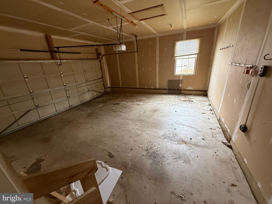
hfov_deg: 102.1
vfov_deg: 85.7
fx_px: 110
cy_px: 102
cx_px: 136
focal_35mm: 14
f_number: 2.2
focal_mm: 2.22
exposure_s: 1/60
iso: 400
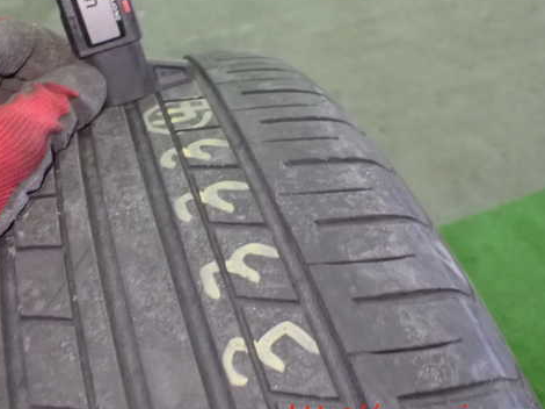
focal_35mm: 46
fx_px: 724
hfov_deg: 41.0
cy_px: 170
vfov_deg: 31.4
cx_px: 204
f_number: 2.5
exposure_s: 1/40
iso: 1600
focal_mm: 6.37
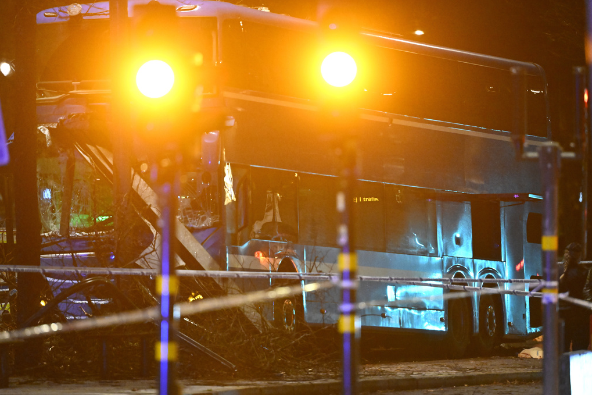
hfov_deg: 5.1
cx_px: 295
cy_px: 198
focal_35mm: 402
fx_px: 6609
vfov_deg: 3.4
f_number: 4
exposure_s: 1/60
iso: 10000
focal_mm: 400
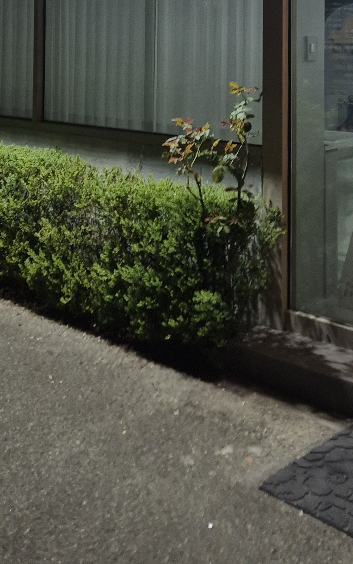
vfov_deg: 34.1
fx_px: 847
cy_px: 20
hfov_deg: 23.3
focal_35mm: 55
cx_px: 270
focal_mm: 5.4
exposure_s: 1/120
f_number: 1.8
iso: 200
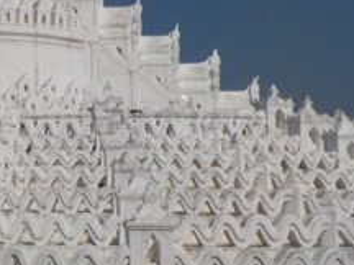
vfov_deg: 16.5
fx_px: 910
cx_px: -41
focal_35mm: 89
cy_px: 62
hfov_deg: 20.9
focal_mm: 4.1
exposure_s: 1/1250
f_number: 6.6
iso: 125
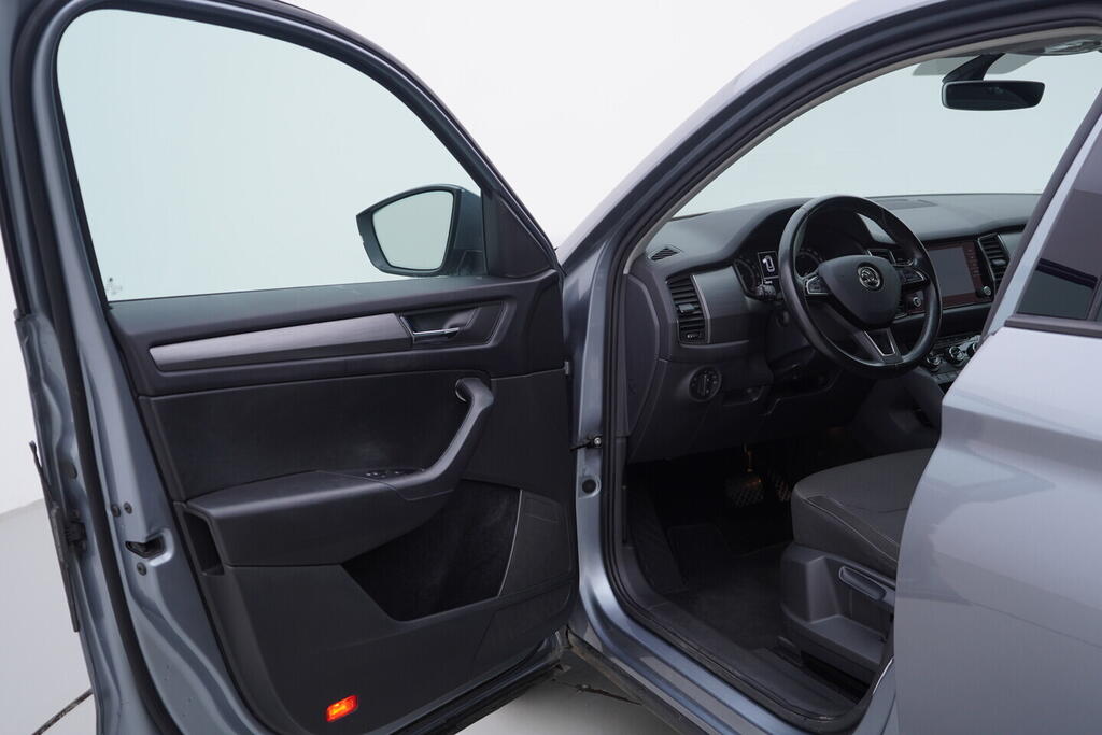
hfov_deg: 53.1
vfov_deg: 36.9
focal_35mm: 36
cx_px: 551
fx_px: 1102
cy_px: 368
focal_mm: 24
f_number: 3.5
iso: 125
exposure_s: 1/60
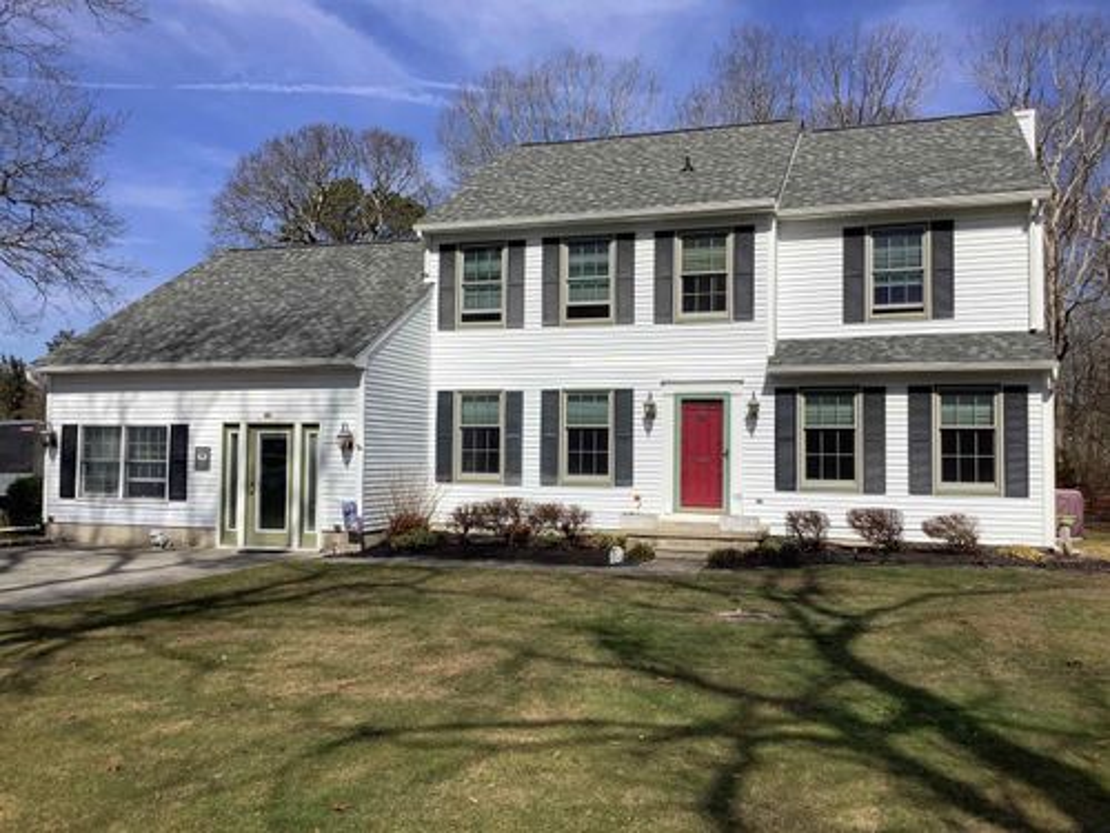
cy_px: 416
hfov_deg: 58.4
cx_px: 555
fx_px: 994
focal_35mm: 31
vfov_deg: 45.4
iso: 25
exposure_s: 1/2469
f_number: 2.4
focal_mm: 3.3
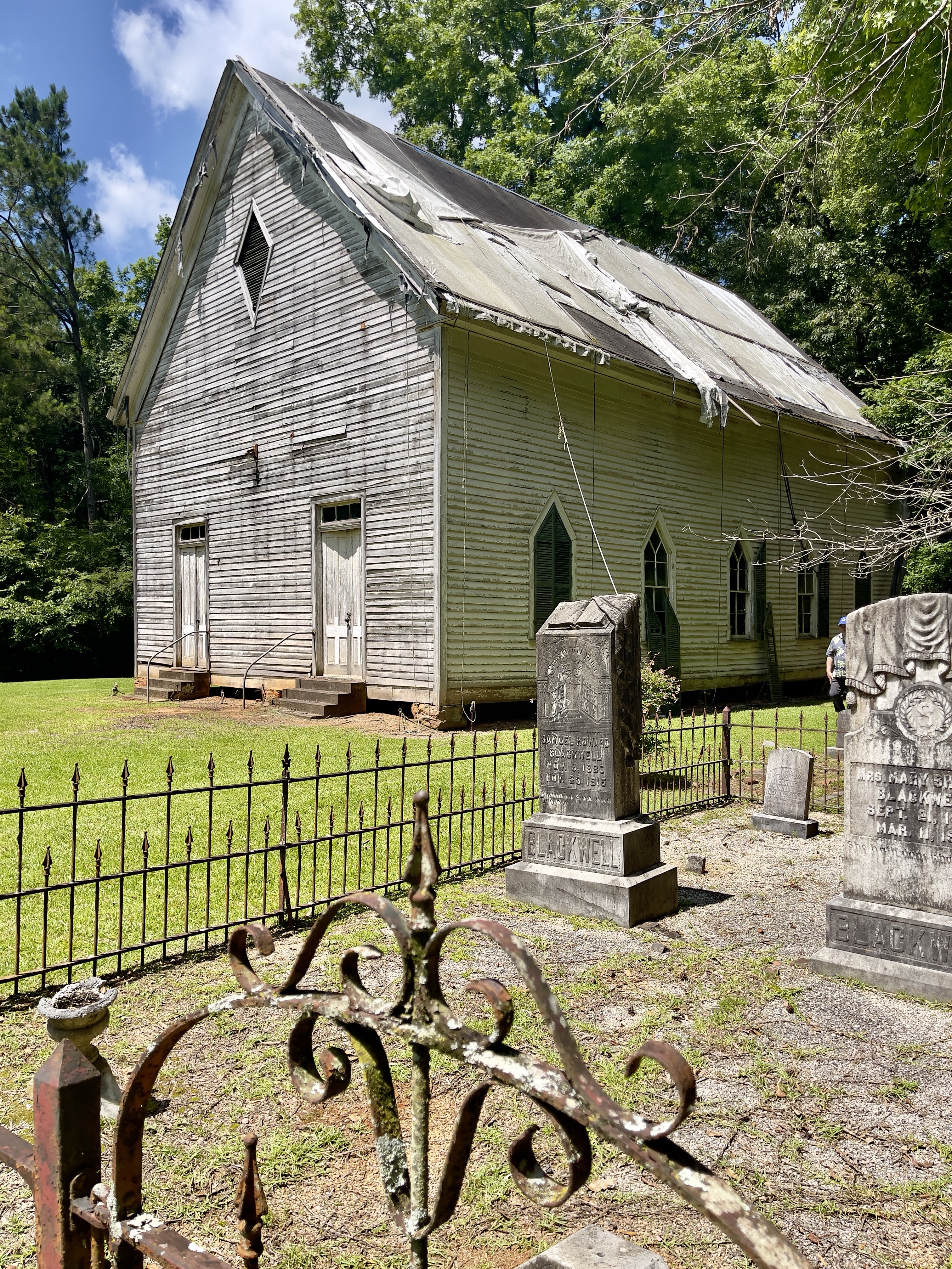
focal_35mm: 25
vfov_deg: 69.4
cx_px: 476
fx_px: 917
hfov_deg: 54.9
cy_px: 634
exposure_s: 1/3559
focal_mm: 5.1
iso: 32
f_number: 1.6
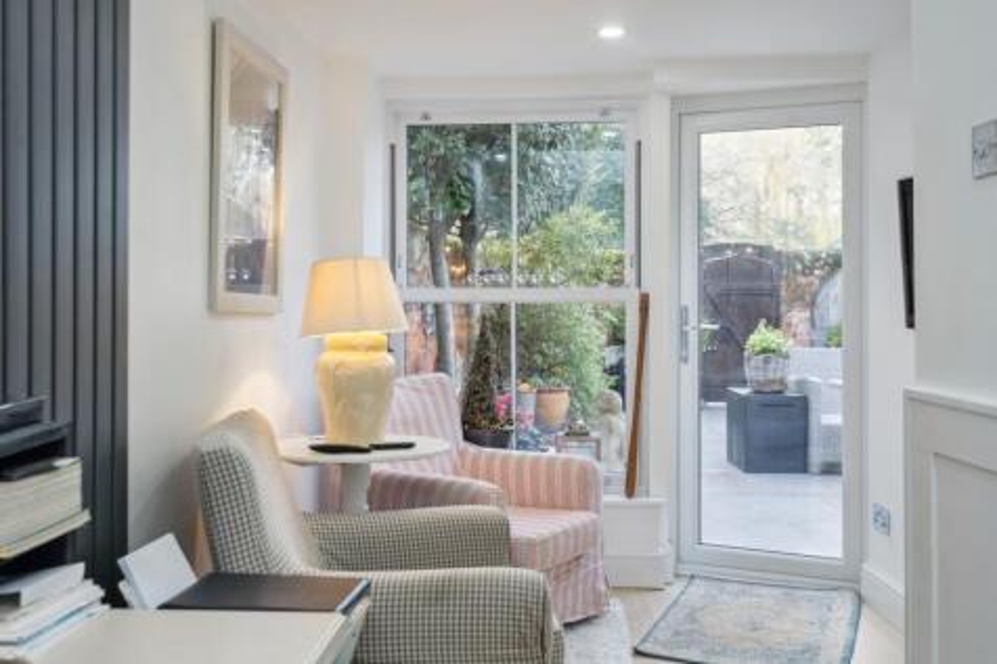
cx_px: 498
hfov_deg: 54.5
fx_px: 969
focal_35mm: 35
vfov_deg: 37.8
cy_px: 332
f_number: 7.1
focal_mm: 35
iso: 320
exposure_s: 1/30
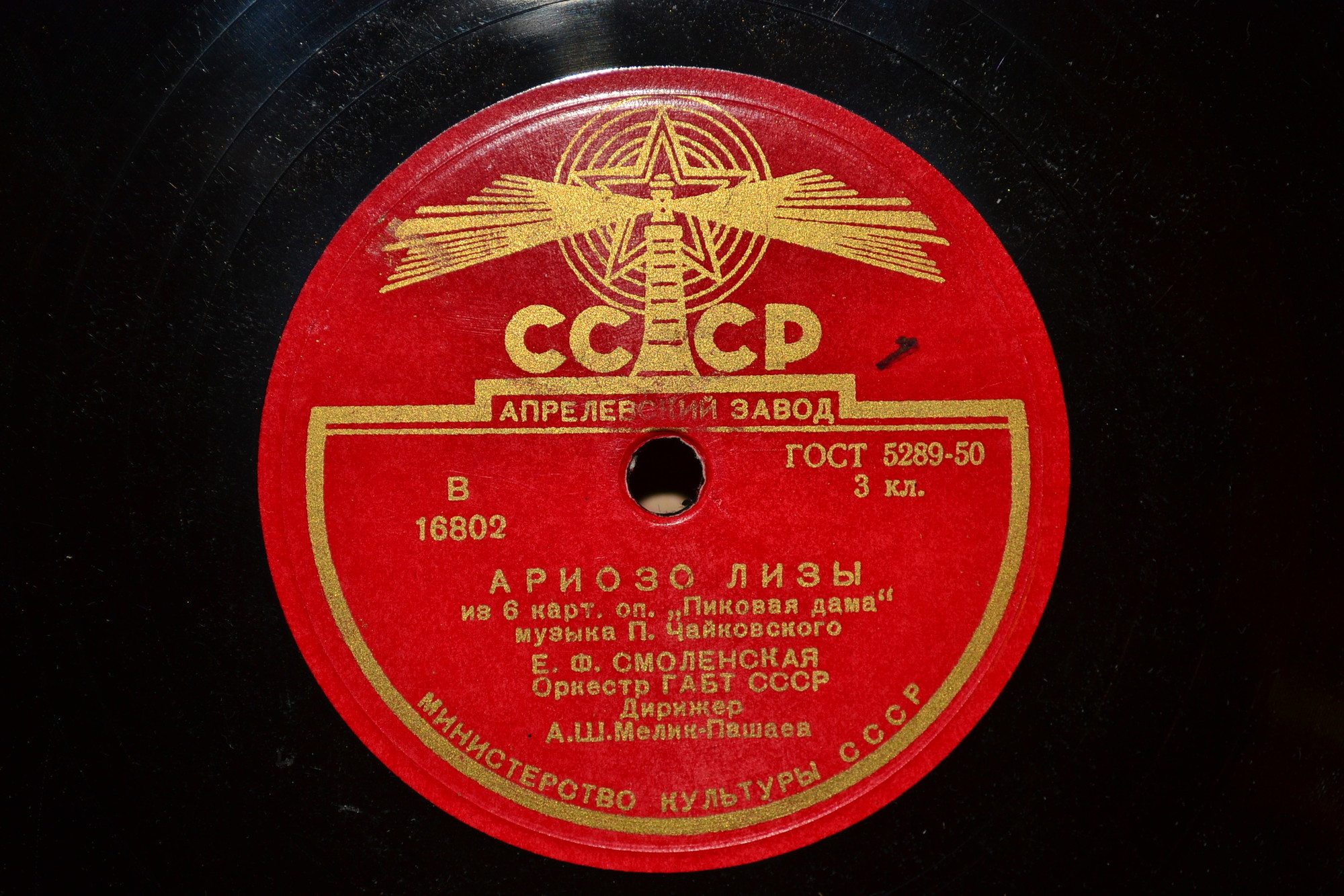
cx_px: 672
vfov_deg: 16.6
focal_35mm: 82
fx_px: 3080
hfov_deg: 24.6
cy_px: 448
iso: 100
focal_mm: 55
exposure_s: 1/60
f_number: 5.6
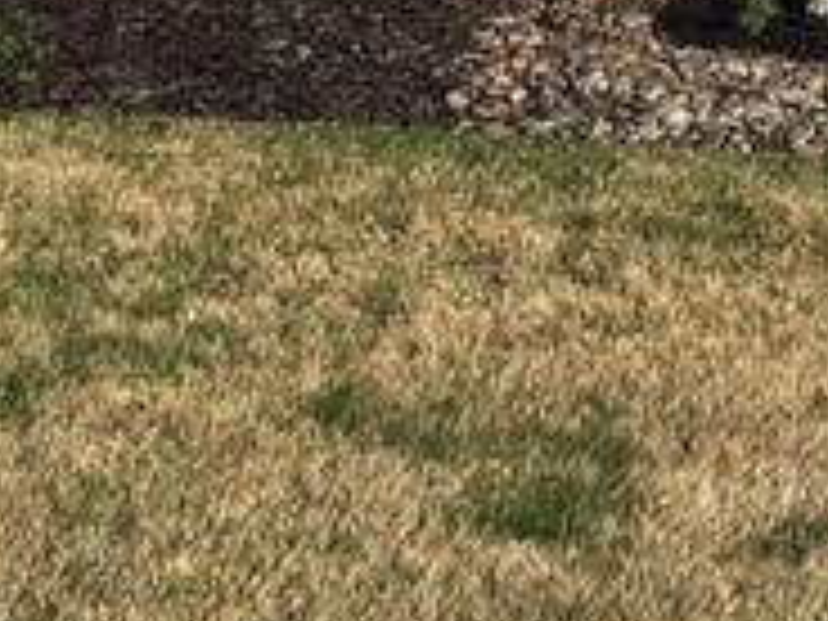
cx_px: 954
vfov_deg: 13.8
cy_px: -284
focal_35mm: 101
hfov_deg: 18.6
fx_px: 2416
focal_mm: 4.15
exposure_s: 1/1221
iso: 25
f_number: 2.2
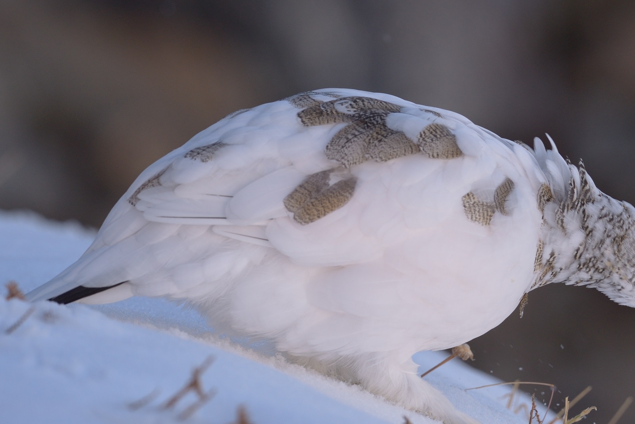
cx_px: 380
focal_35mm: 1276
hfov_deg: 1.6
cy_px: 281
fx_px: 22505
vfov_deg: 1.1
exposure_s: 1/500
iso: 800
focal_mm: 850
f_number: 9
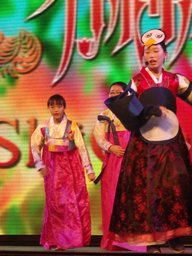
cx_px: 35
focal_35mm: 129
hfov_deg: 11.4
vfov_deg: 15.2
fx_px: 955
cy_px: 67
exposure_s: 1/60
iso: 200
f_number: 4.2
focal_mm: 11.2
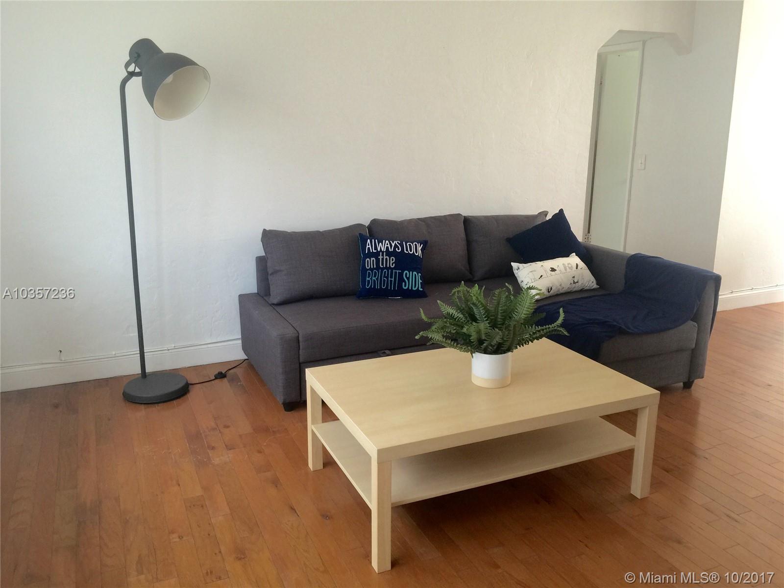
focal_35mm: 29
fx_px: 657
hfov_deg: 61.7
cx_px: 392
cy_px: 294
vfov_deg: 48.2
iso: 32
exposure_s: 1/15
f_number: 2.2
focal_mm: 4.15
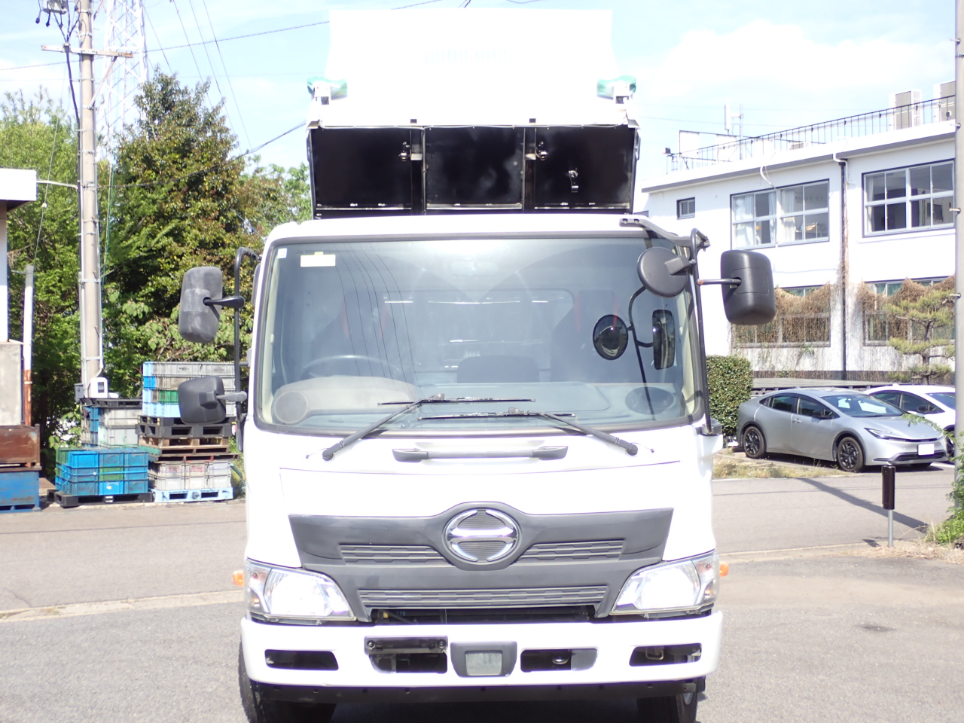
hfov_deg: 38.2
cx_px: 482
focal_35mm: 50
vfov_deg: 29.1
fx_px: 1392
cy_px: 362
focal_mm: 9.01
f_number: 3.2
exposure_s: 1/500
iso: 100
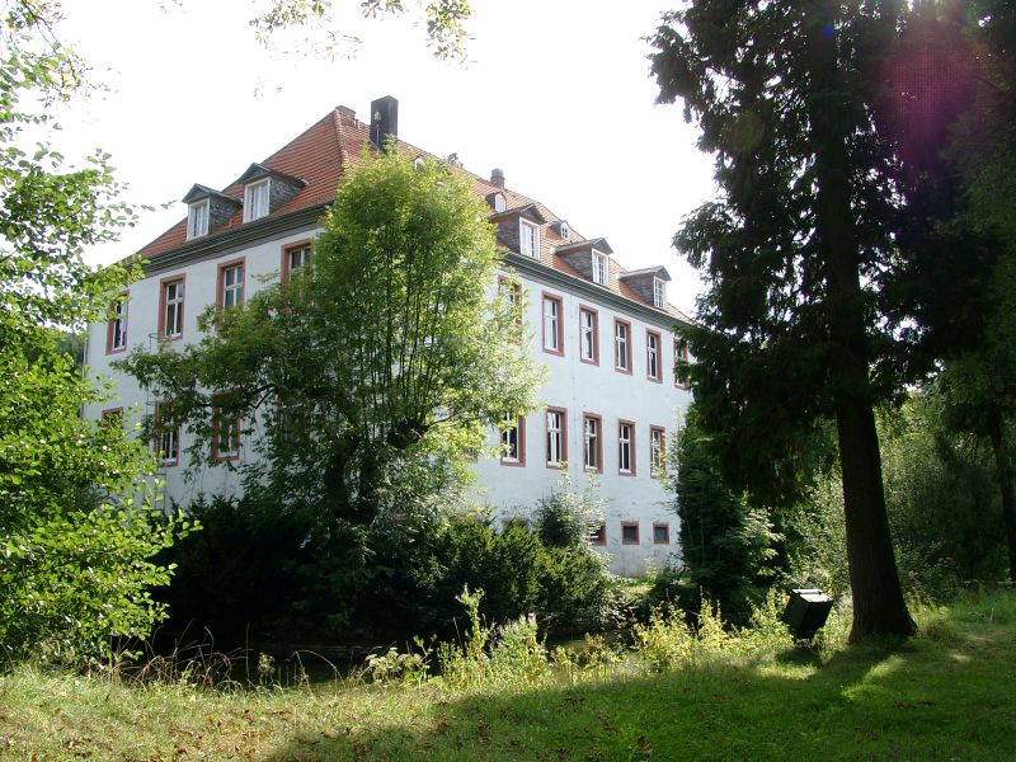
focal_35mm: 34
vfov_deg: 41.8
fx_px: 998
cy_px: 381
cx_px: 508
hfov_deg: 54.0
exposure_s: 1/180
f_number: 4
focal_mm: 7.13
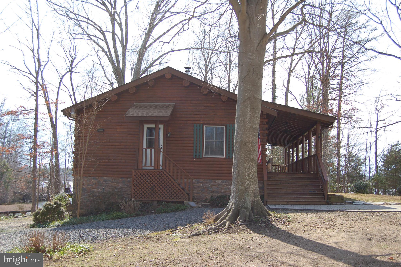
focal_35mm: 39
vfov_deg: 34.1
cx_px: 200
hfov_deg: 49.6
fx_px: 434
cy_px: 134
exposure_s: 1/500
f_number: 5.6
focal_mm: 26
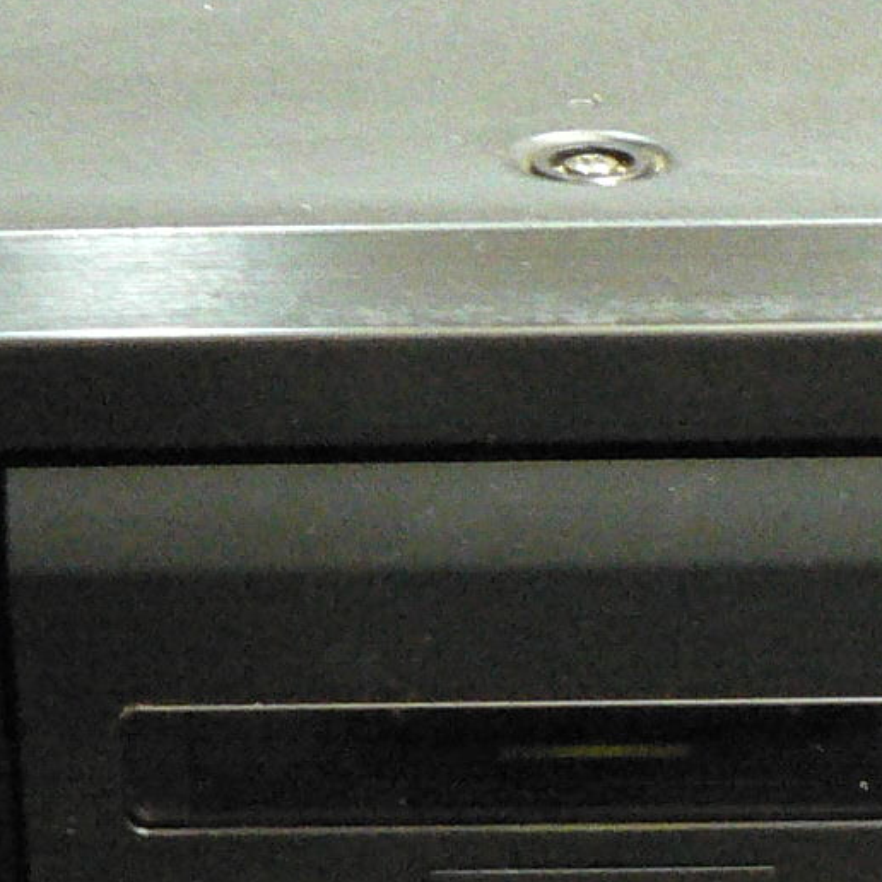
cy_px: 556
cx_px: 600
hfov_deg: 11.0
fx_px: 4555
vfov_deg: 11.1
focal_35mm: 158
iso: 400
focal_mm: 6
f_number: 2.8
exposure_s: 1/10
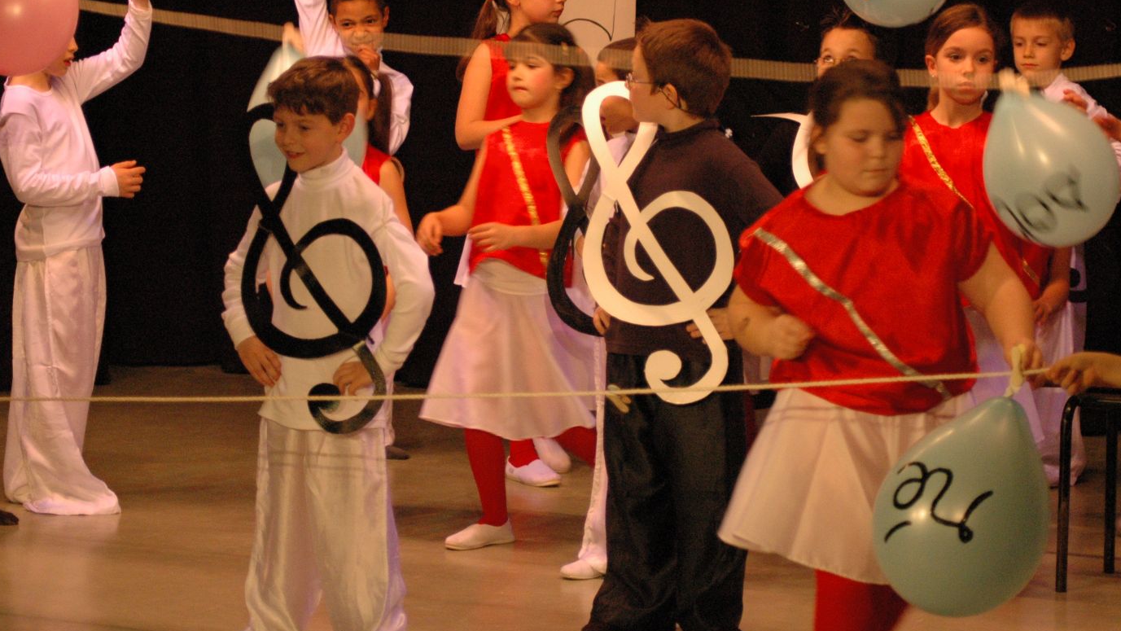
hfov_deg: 17.9
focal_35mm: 120
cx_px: 599
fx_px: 3567
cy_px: 256
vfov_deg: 10.1
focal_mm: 70
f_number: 4
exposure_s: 1/60
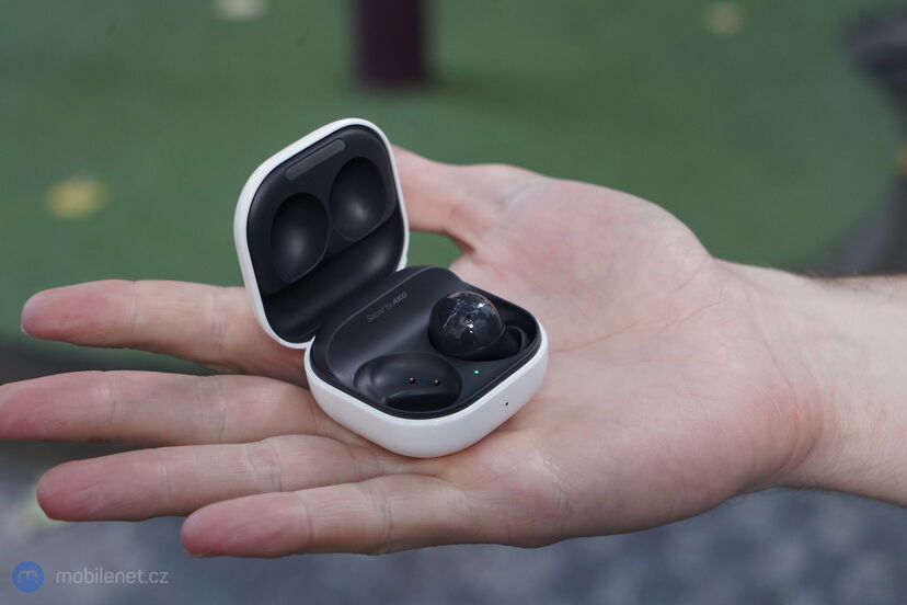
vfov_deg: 19.5
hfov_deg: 28.8
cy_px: 302
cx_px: 454
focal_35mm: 70
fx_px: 1763
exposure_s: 1/200
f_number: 8
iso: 2500
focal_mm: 70
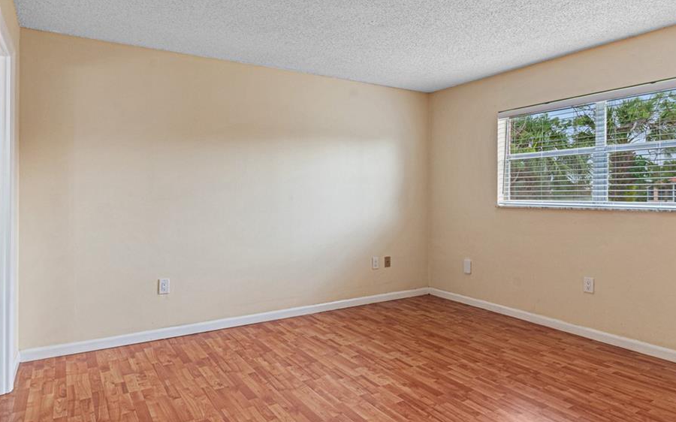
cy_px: 210
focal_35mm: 23
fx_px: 416
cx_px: 338
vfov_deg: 53.8
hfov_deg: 78.2
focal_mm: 13
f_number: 9
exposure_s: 1/5
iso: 200
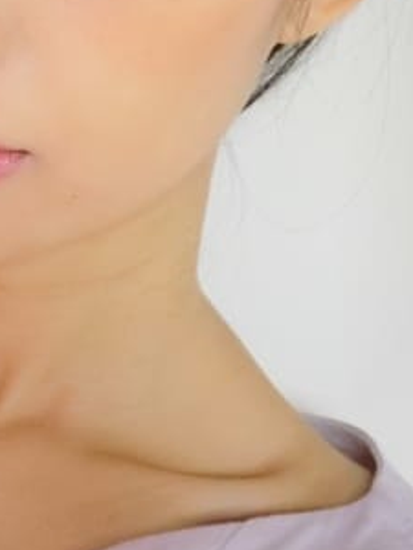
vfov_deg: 32.3
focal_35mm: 56
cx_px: -46
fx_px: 891
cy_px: 31
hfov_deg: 24.3
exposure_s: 1/30
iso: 640
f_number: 2.8
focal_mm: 4.58
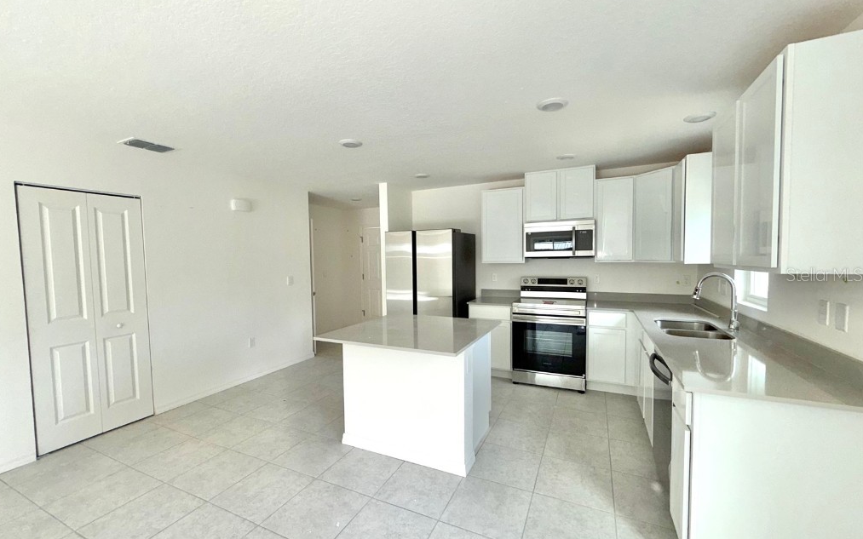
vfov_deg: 74.8
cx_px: 430
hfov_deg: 101.5
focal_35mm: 15
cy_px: 274
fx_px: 353
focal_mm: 2.22
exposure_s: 1/121
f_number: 2.2
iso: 50
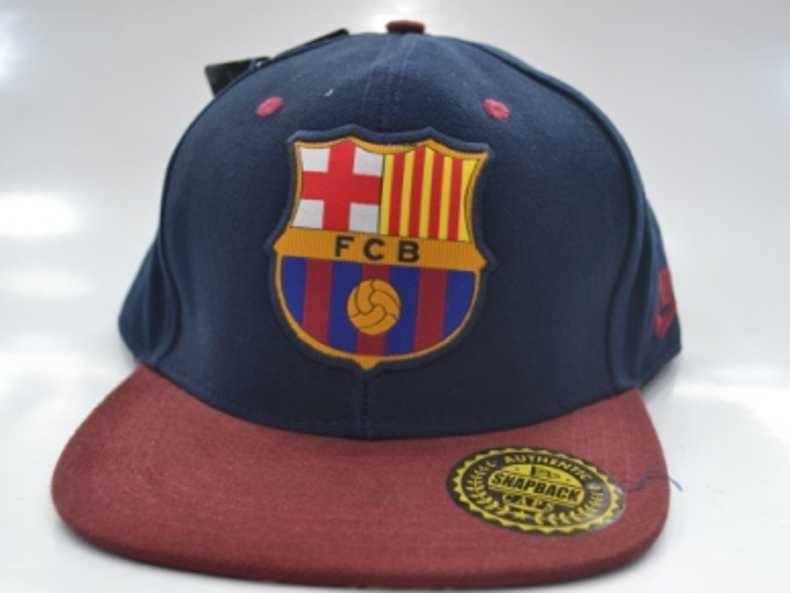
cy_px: 296
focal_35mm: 40
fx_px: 913
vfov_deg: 36.0
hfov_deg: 46.8
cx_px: 403
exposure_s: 1/80
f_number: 4.2
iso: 400
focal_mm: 24
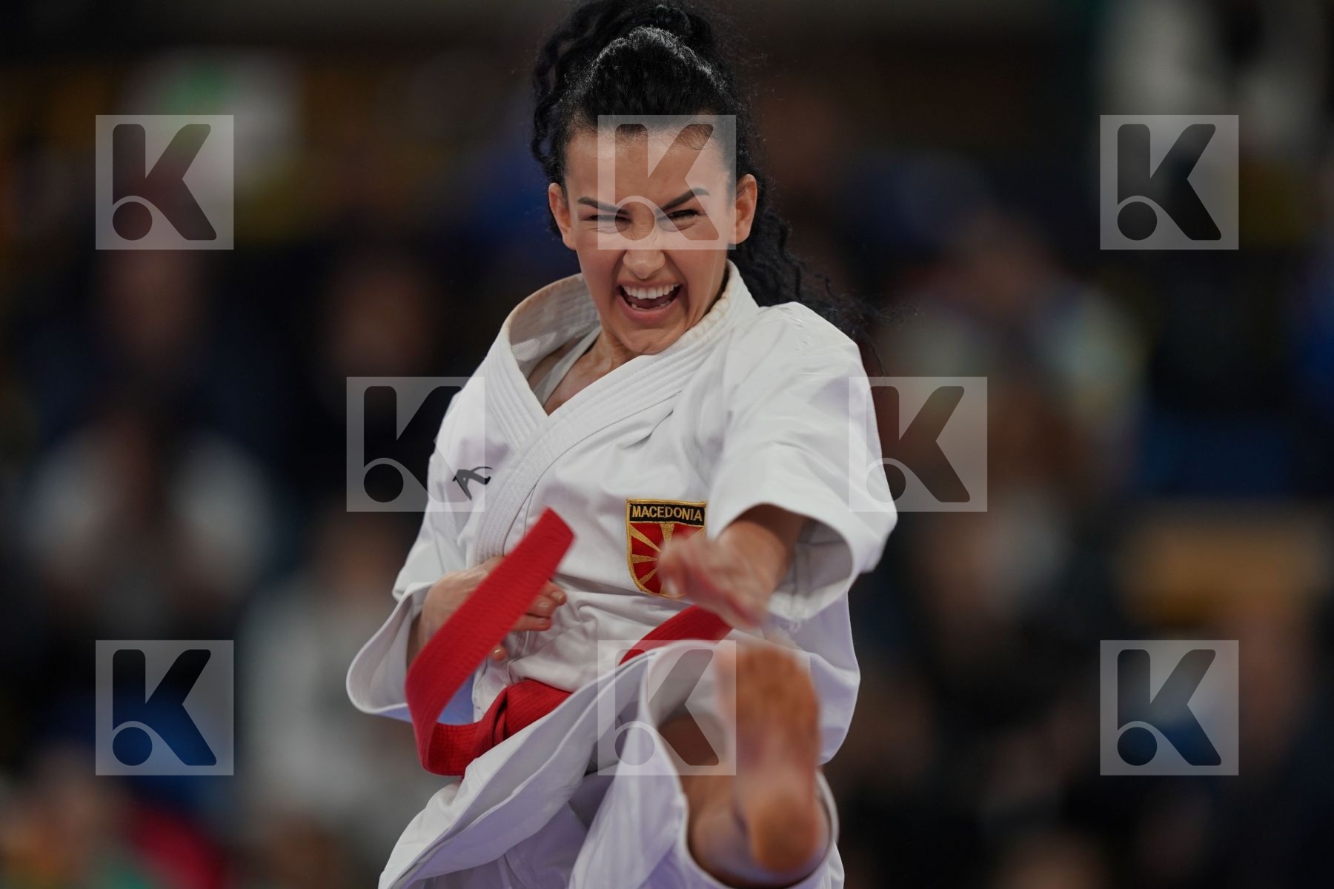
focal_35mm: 400
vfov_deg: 3.4
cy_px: 444
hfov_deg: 5.2
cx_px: 667
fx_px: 14821
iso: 800
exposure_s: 1/500
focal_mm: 400
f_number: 2.8
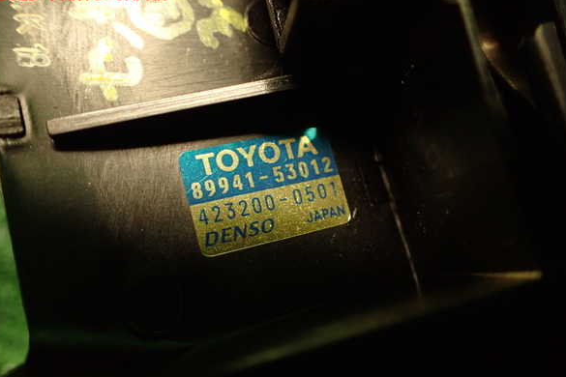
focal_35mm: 32
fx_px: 503
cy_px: 199
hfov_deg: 58.7
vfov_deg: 41.1
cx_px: 282
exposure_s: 1/30
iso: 800
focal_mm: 5.4
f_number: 2.3
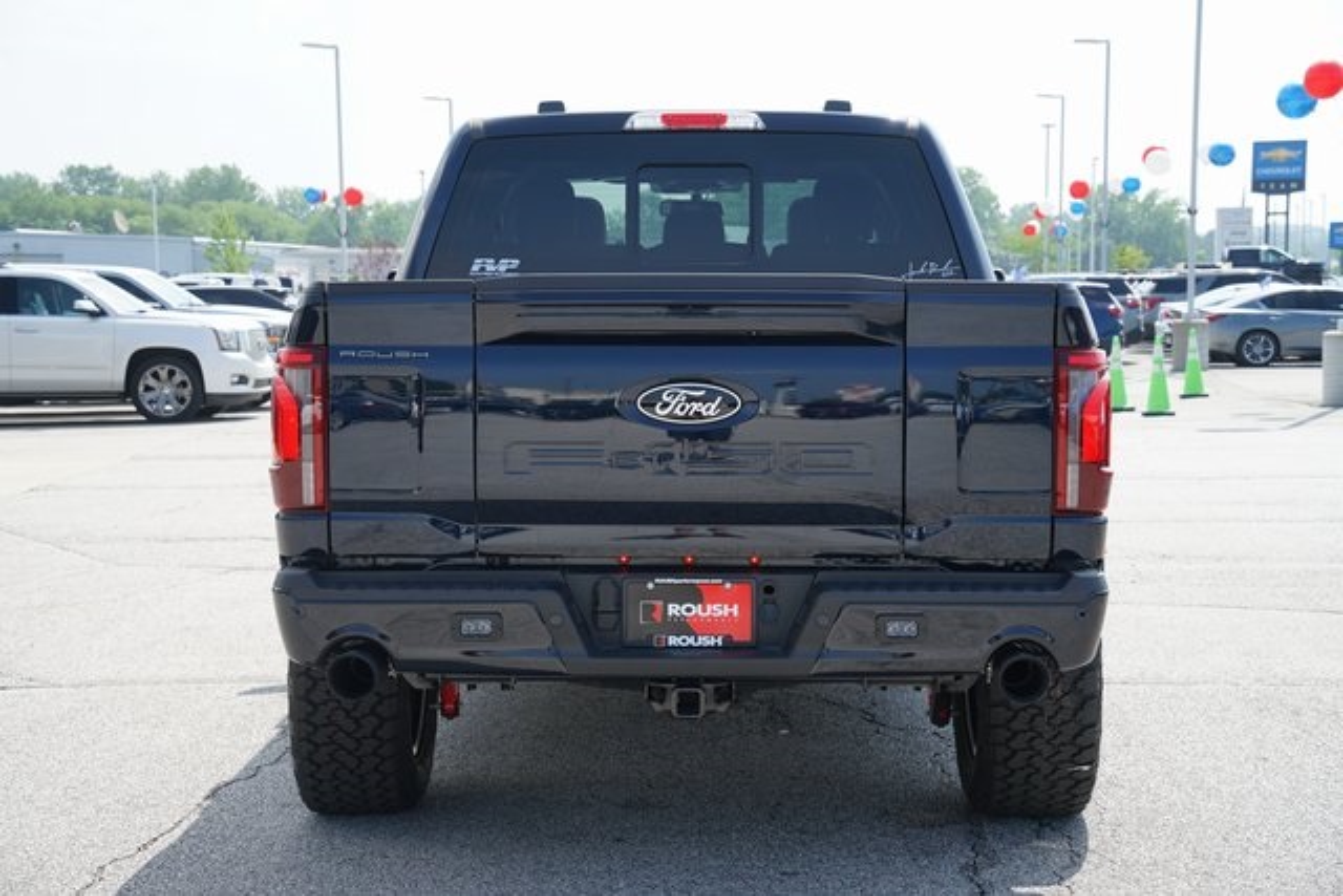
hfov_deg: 32.9
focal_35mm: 61
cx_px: 672
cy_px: 448
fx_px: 2276
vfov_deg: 22.3
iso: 100
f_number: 8
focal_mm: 61
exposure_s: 1/125
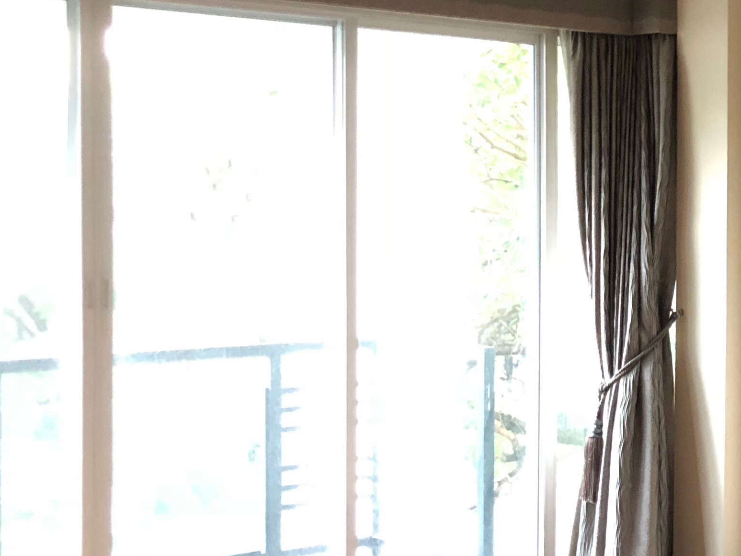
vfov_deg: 20.2
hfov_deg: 24.5
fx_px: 1563
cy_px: 243
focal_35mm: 73
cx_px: 861
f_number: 1.8
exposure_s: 1/5
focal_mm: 4
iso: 80
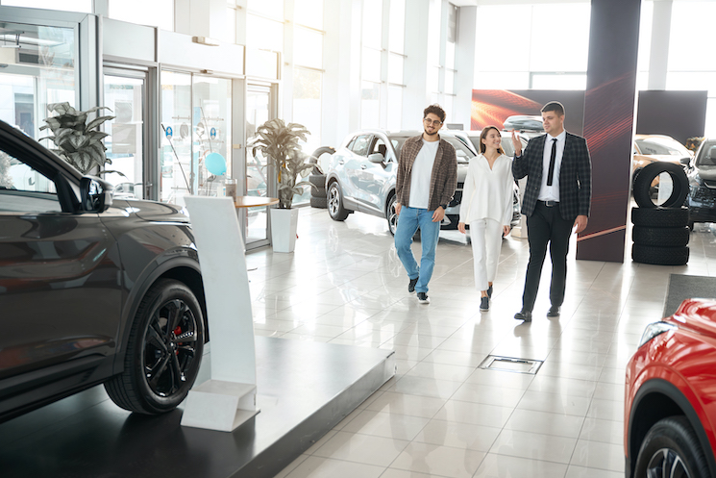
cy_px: 255
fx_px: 884
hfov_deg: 44.1
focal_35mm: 44
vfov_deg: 30.2
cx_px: 347
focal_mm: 41.4
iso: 400
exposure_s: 1/250
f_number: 2.8
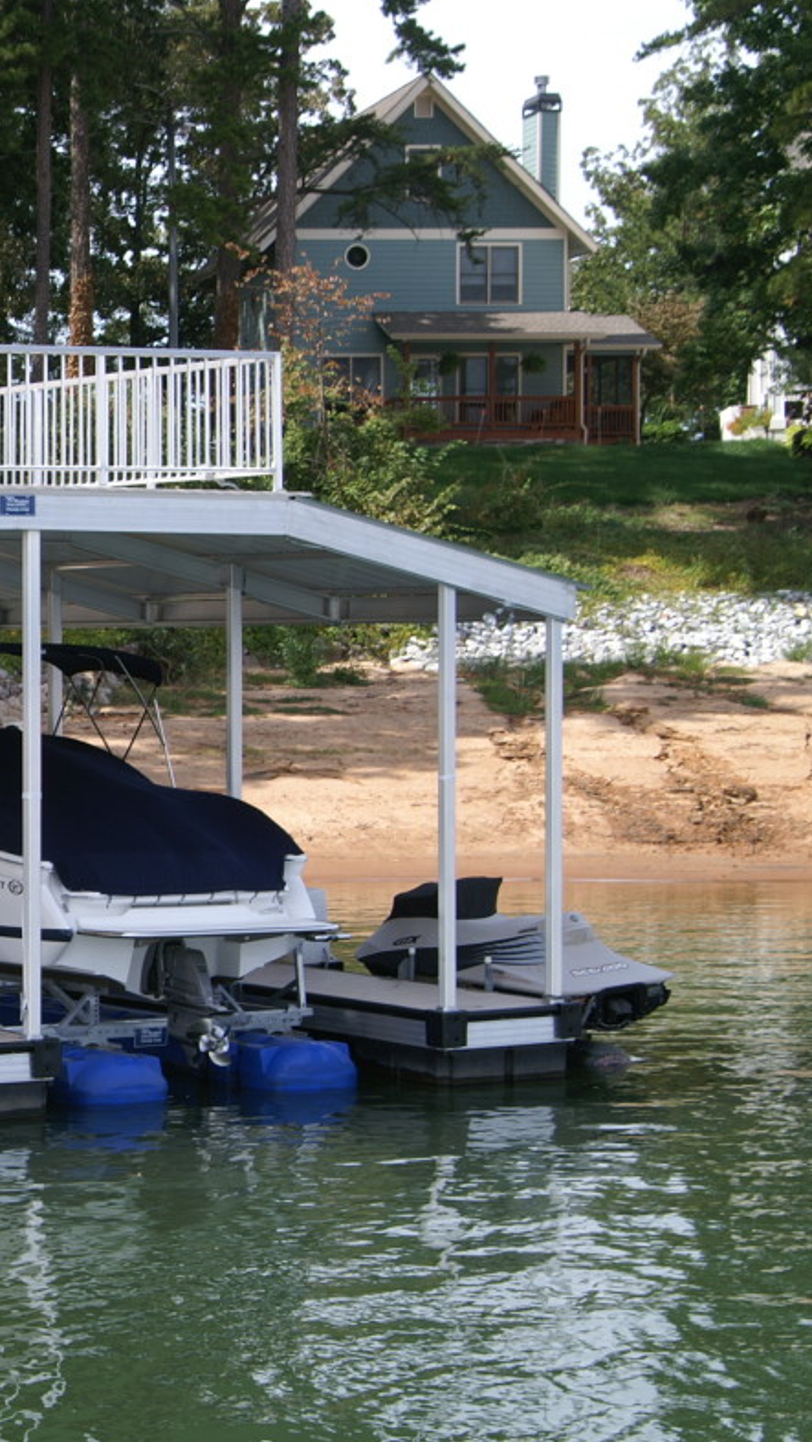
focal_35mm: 84
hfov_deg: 13.8
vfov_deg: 25.4
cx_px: -279
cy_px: 727
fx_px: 3206
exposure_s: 1/100
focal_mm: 35
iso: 100
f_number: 10
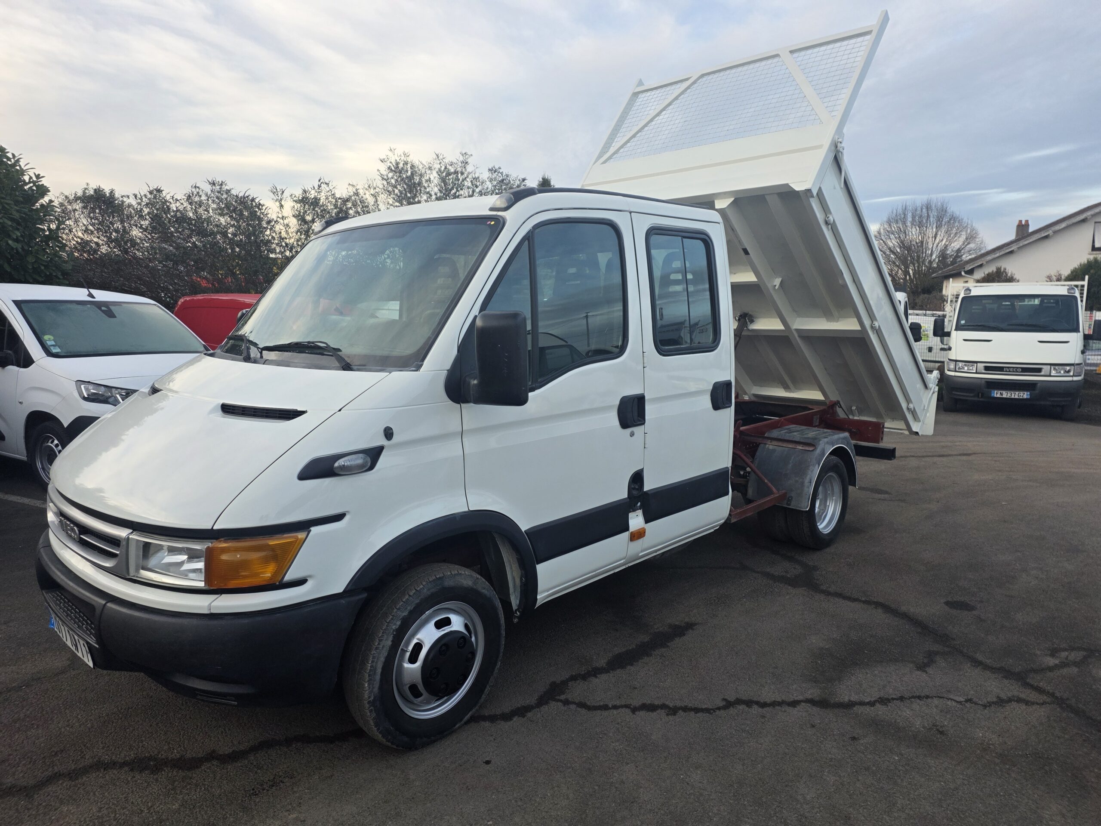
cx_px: 550
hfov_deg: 73.9
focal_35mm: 23
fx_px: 732
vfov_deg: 58.9
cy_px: 413
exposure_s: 1/359
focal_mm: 6.25
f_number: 1.7
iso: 50
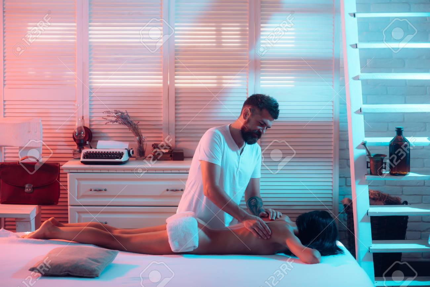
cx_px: 215
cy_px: 144
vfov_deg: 16.1
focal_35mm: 85
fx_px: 1015
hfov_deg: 23.9
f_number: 3.5
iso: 100
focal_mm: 85
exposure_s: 1/200
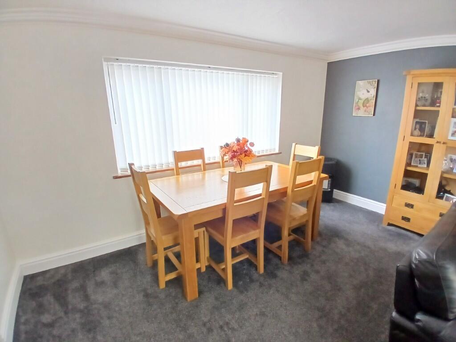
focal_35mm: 17
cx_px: 228
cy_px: 171
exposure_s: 1/33.3
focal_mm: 1.4
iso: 160
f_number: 2.2
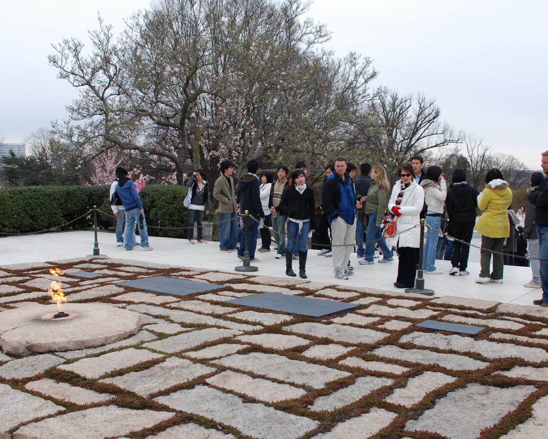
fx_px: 633
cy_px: 251
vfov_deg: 38.2
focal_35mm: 39
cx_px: 289
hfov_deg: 46.8
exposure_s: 1/125
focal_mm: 18
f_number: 5.6
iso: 110
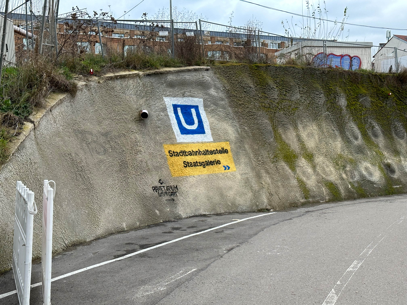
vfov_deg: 30.3
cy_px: 152
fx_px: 564
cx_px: 204
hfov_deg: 39.7
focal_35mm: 48
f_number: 1.78
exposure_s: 1/171
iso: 64
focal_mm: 6.86
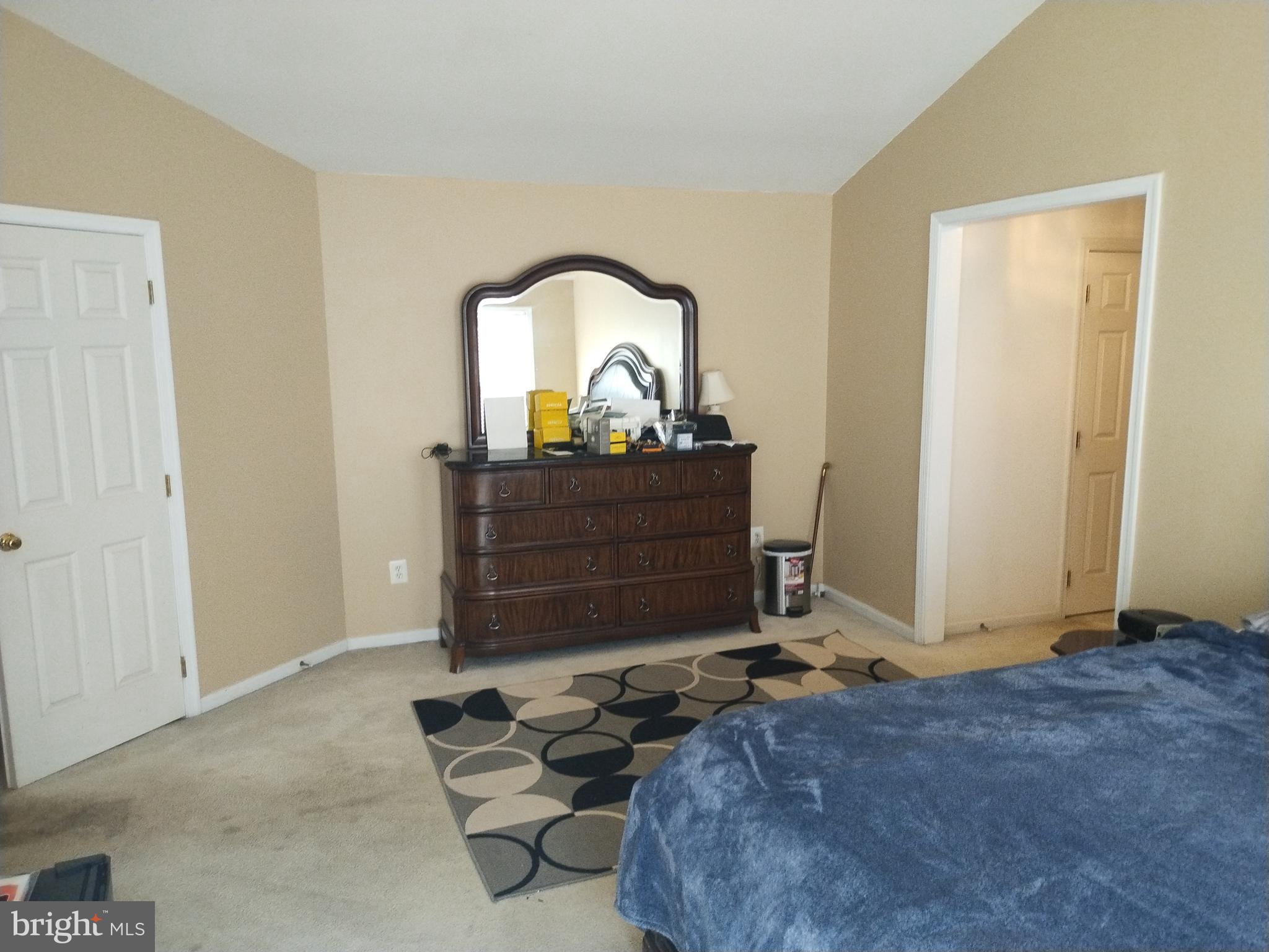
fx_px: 916
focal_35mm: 25
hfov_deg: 69.4
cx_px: 634
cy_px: 476
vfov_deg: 54.9
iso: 231
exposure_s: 1/50
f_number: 1.7
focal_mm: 4.71
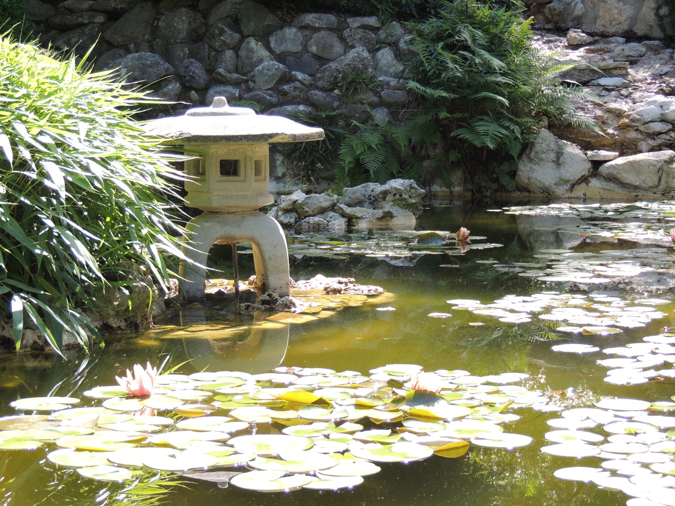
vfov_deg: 17.4
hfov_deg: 23.0
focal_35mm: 85
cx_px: 338
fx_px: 1657
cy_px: 253
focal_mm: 15.1
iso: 100
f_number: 4
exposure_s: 1/125
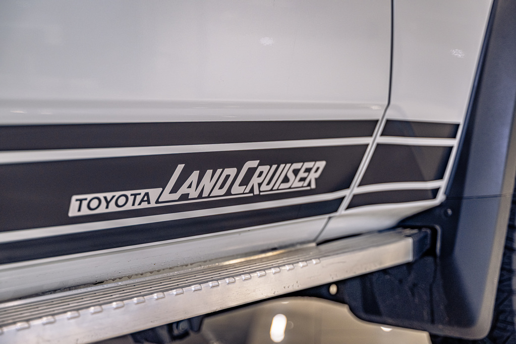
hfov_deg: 38.2
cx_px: 258
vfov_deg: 26.0
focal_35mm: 52
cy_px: 172
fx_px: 745
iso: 560
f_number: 2.8
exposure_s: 1/125
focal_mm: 52
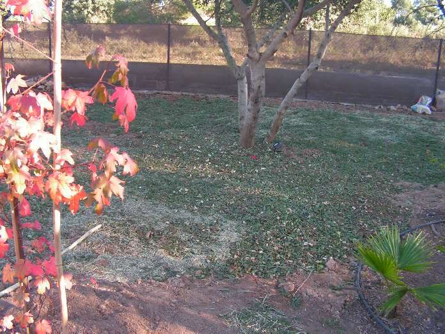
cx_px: 222
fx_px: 463
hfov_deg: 51.4
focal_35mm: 36
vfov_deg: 39.7
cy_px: 167
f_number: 3.2
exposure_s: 1/60
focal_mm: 6
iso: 64
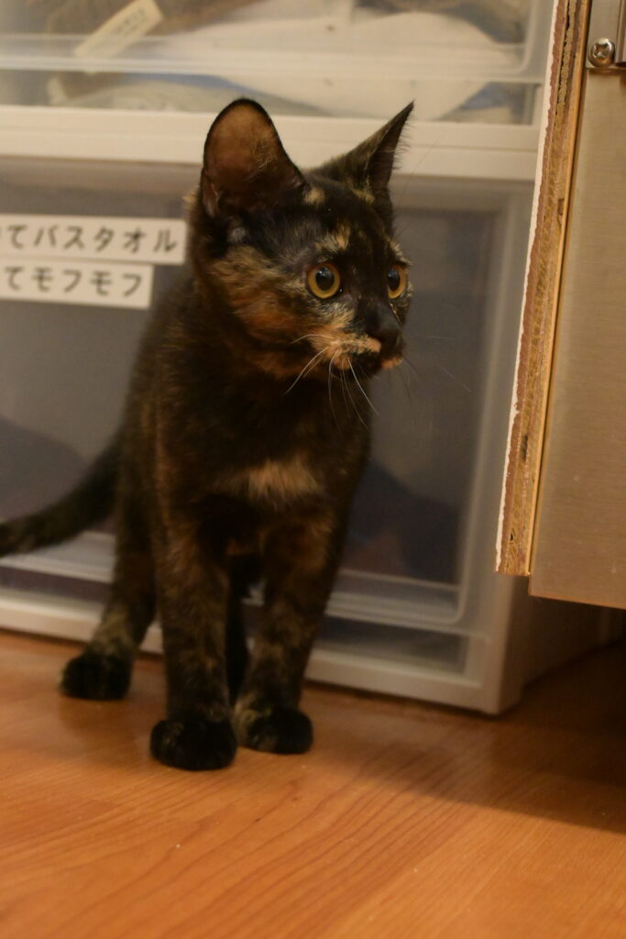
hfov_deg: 25.1
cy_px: 470
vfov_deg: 36.9
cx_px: 313
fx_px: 1408
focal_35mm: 54
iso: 8000
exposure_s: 1/250
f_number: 5.3
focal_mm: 36
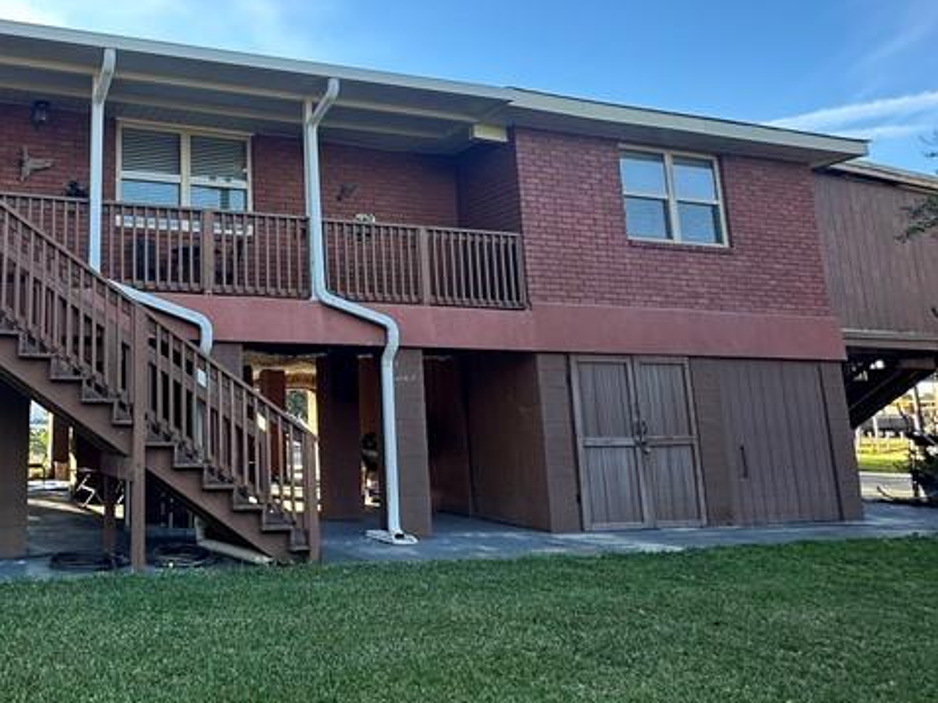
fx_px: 813
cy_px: 277
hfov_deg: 54.7
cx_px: 155
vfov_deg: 46.5
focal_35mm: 30
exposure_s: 1/124
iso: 40
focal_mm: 2.22
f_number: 2.2
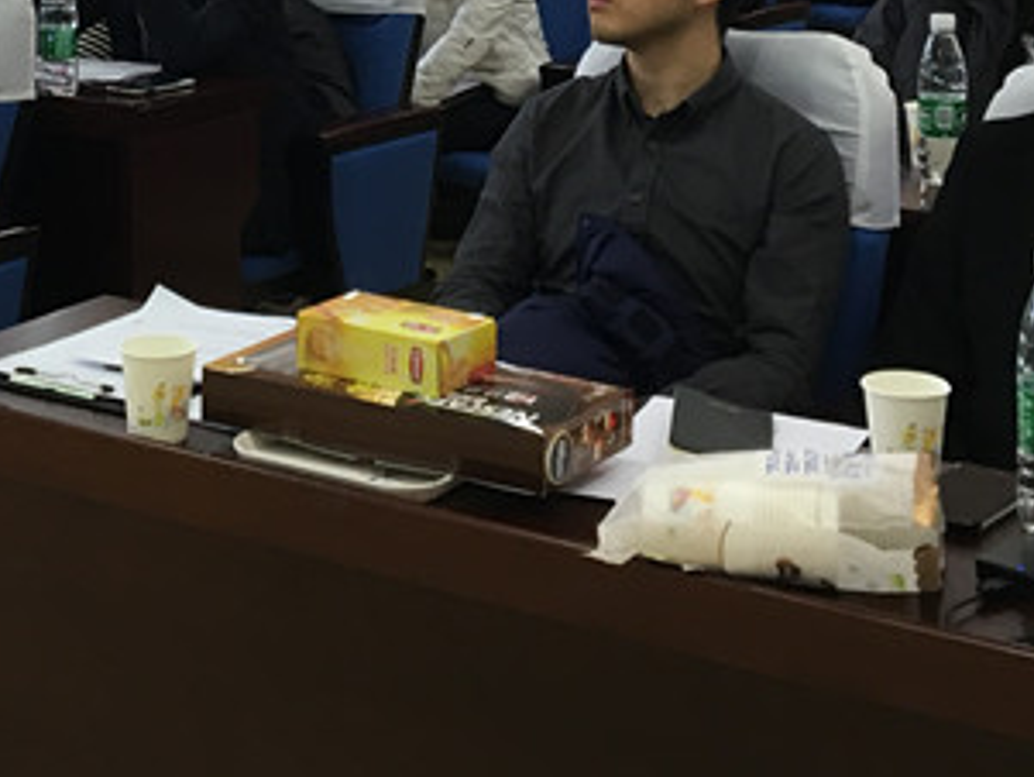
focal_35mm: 77
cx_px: 344
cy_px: -193
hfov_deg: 25.2
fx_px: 2301
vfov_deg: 18.1
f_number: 2.2
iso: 100
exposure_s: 1/33
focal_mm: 4.15
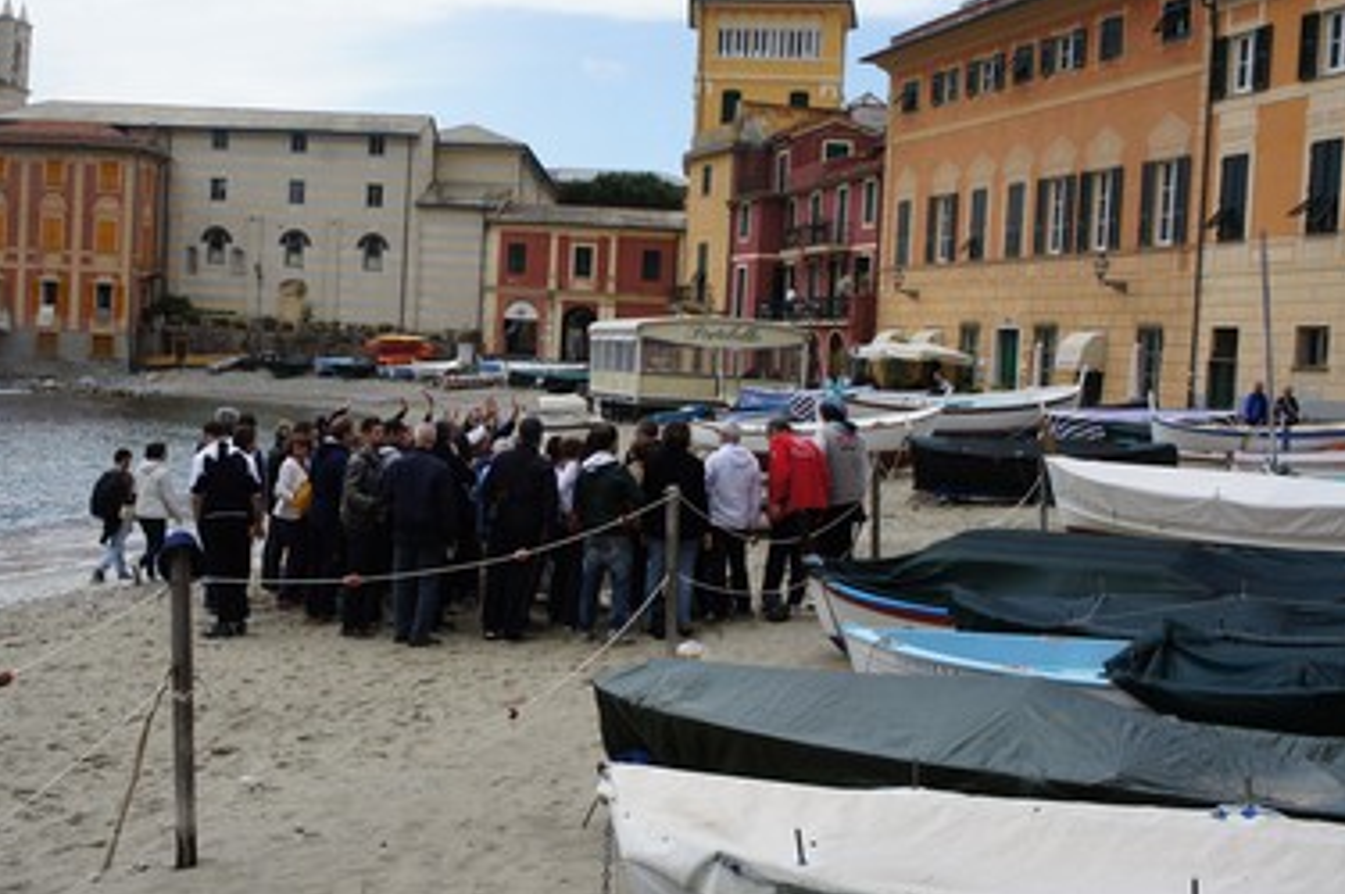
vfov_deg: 30.5
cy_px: 426
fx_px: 1642
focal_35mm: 44
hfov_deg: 44.4
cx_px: 554
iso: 250
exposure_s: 1/250
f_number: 11
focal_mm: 24
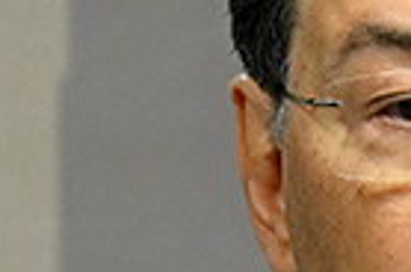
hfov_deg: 1.2
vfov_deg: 0.8
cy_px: 432
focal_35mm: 1665
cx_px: 719
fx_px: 18965
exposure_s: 1/200
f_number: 4.5
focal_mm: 180
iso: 4000
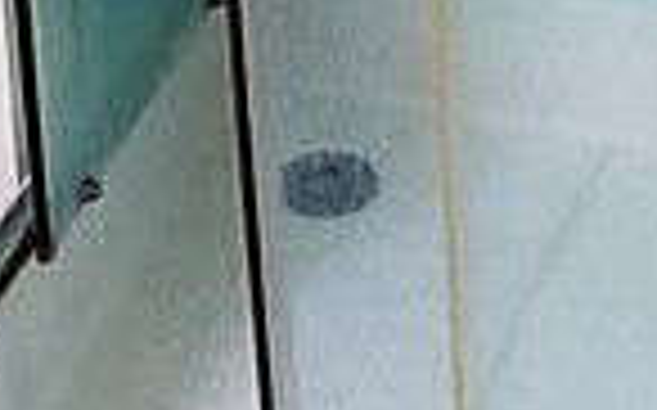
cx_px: 180
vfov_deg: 8.6
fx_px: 2415
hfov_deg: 15.4
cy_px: -658
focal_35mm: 135
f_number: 2.2
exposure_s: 1/33
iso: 160
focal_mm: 4.15
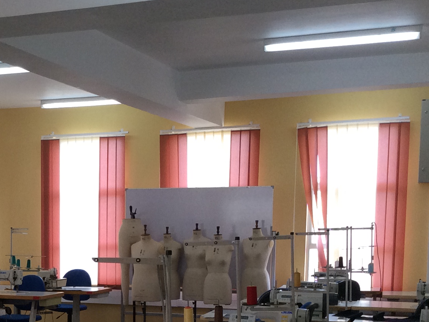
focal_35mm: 74
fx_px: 917
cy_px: 313
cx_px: 39
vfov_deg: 19.4
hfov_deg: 25.5
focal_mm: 3.3
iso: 64
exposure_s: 1/100
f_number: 2.4
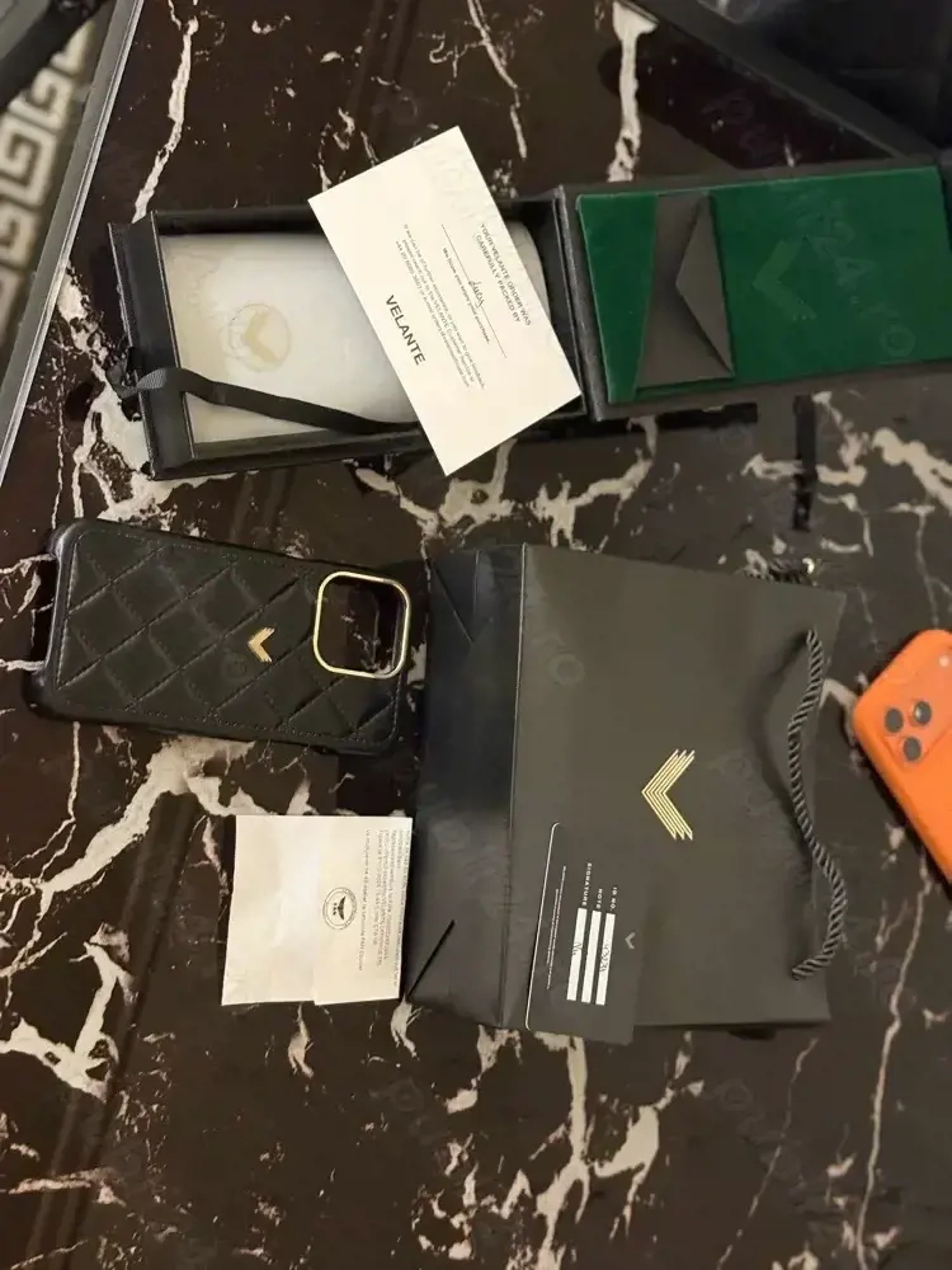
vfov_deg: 39.7
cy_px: 635
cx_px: 476
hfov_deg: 30.3
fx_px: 1760
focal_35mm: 48
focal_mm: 6.76
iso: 800
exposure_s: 1/28
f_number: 1.78
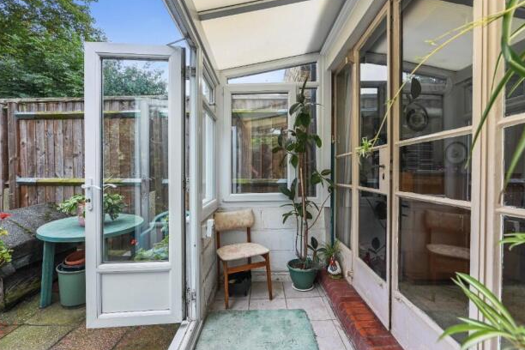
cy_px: 174
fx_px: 219
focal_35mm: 15
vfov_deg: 77.3
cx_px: 257
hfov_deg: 100.4
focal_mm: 14
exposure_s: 1/3
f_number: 8
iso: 400
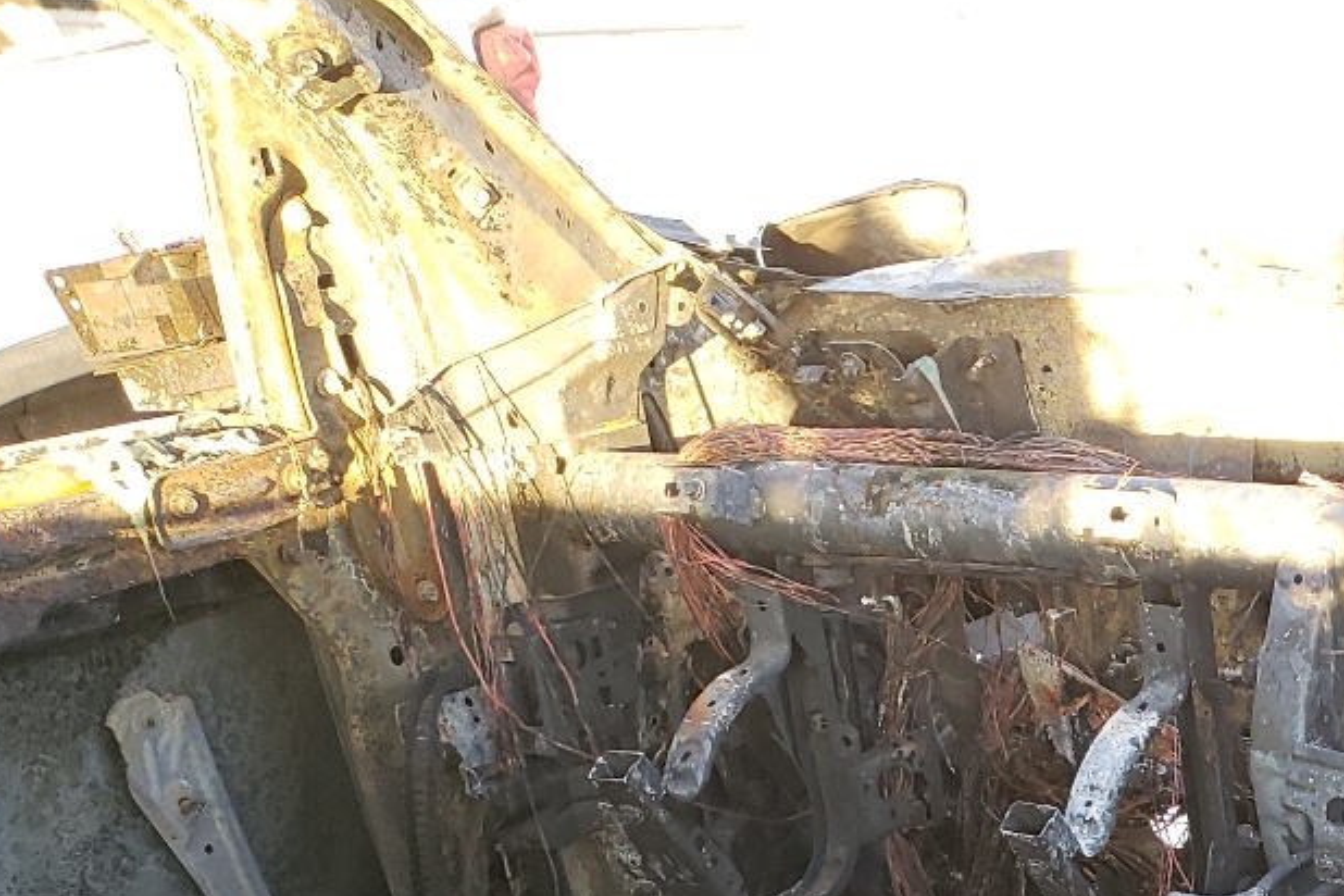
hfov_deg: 25.7
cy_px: 1290
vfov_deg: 17.7
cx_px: 1640
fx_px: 2613
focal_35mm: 70
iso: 62
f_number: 1.5
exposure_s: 1/120
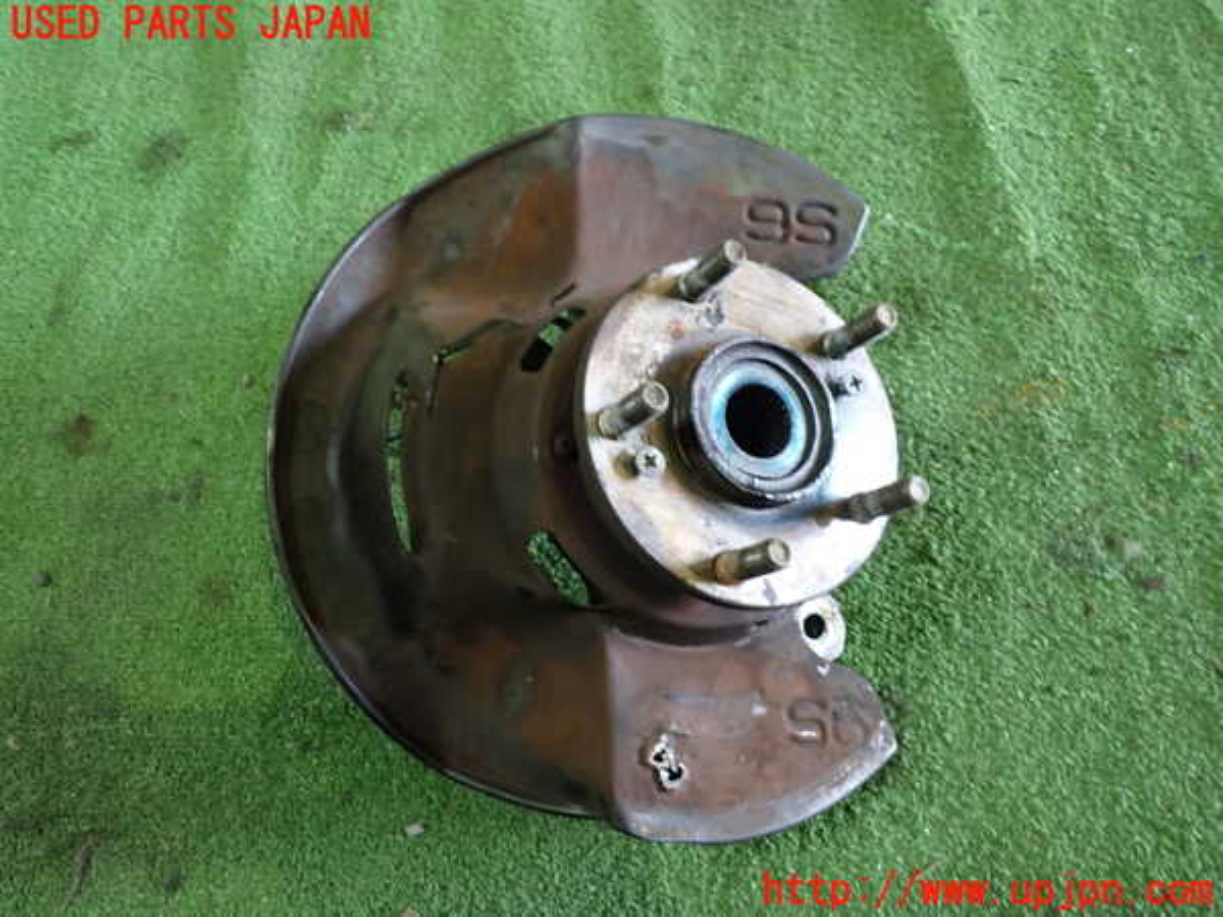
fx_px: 1060
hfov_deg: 60.0
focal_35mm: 30
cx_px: 612
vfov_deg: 46.8
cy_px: 458
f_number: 2.3
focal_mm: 5.4
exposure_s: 1/30
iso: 400
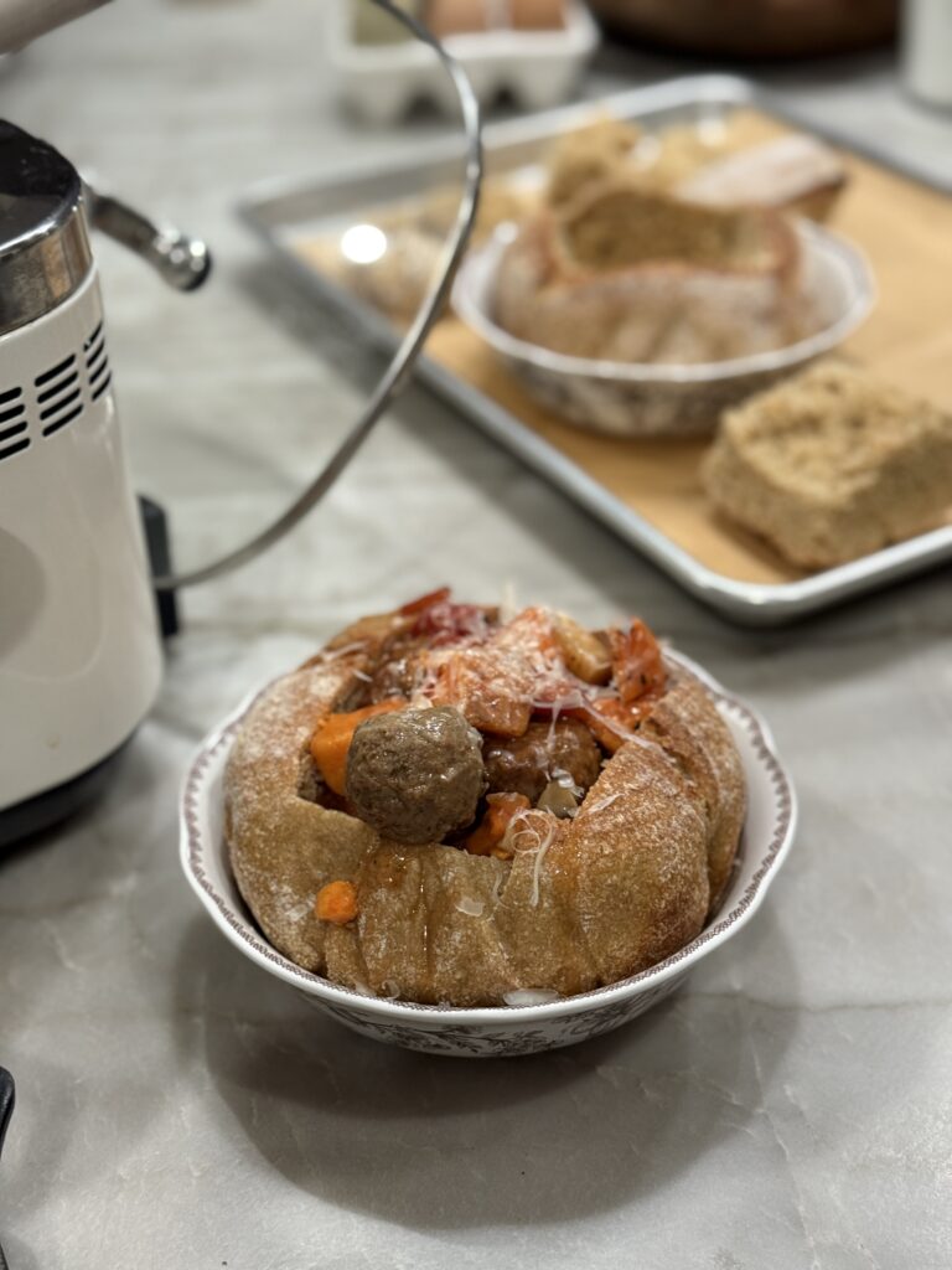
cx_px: 476
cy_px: 635
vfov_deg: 39.7
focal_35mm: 48
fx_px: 1760
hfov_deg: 30.3
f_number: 1.78
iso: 200
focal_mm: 6.76
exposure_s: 1/40
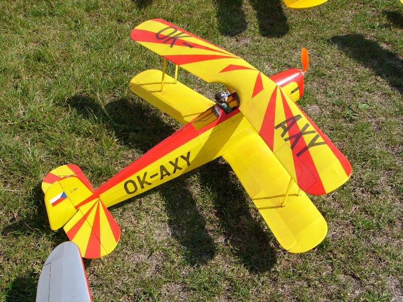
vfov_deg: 34.3
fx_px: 489
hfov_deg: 44.8
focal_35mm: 42
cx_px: 202
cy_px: 151
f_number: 5.6
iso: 100
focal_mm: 7
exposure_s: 1/800
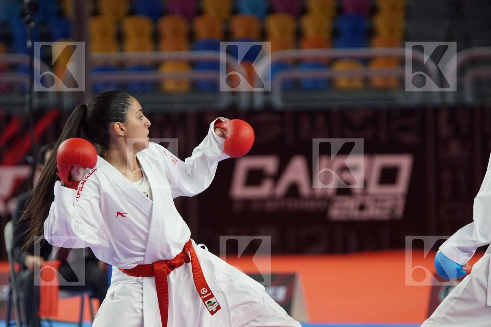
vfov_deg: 6.1
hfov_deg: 9.1
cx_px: 245
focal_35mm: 226
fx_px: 3082
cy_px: 163
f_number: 2.8
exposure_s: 1/2000
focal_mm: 150
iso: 3200
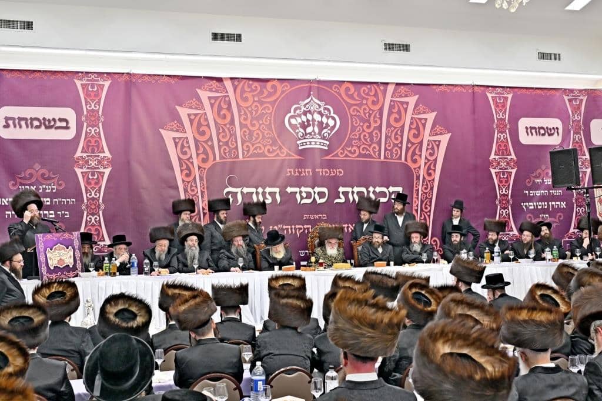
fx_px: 602
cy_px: 200
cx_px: 301
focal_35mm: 36
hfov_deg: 53.1
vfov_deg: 36.8
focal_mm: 24
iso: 500
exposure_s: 1/200
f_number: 4
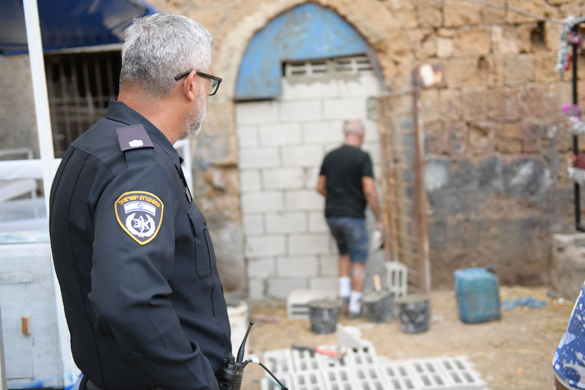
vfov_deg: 30.5
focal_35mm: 44
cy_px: 195
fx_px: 715
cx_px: 292
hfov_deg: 44.5
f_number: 2.8
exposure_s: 1/1000
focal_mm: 44
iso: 1600
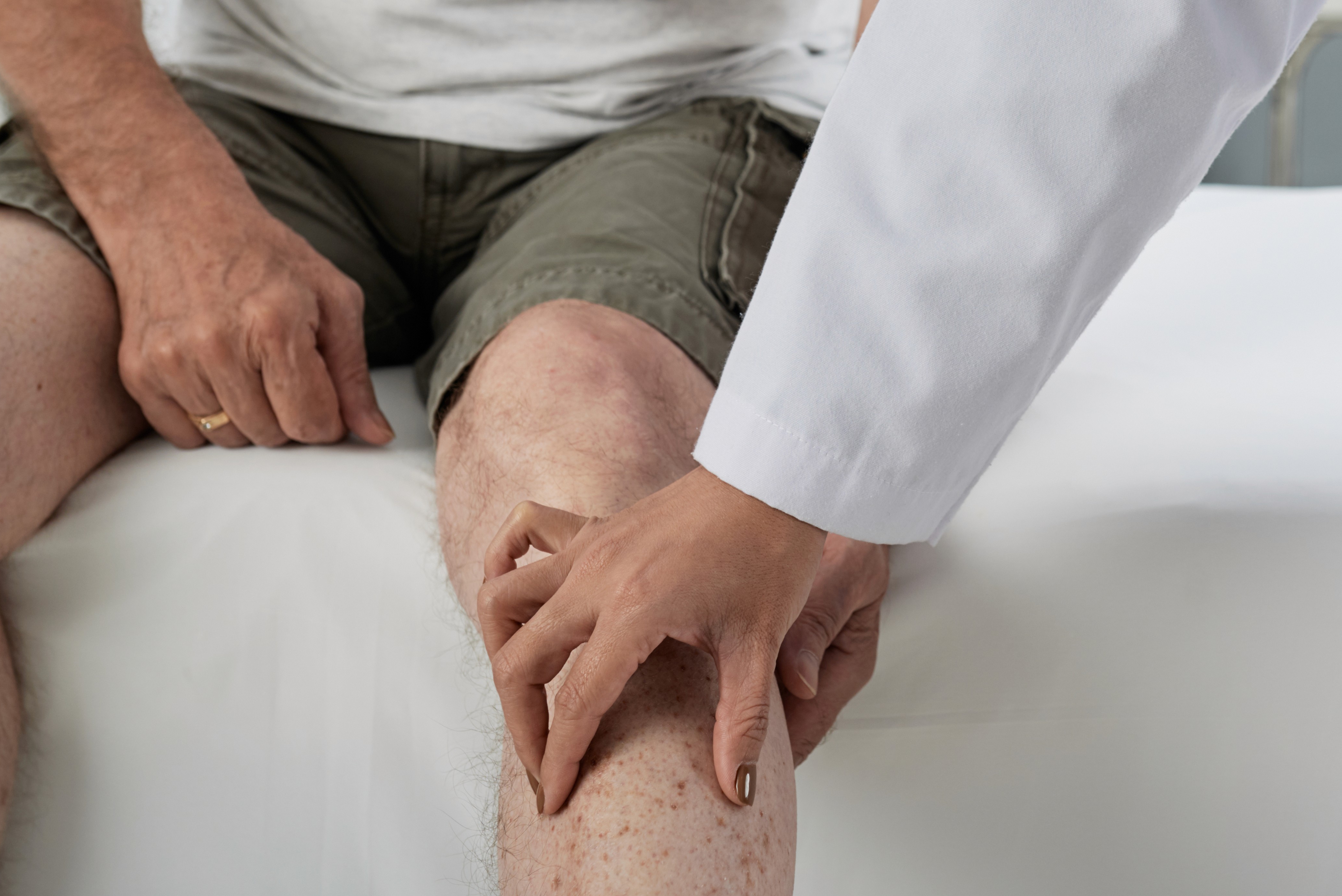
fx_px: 2312
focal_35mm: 62
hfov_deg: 31.4
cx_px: 1112
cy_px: 323
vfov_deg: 21.9
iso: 200
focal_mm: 35
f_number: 4.8
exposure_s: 1/250
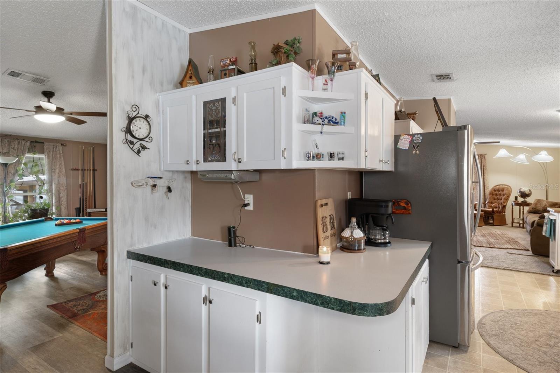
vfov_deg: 67.4
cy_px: 186
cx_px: 280
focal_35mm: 18
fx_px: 280
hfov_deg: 90.0
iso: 320
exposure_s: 6
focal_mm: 18
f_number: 8
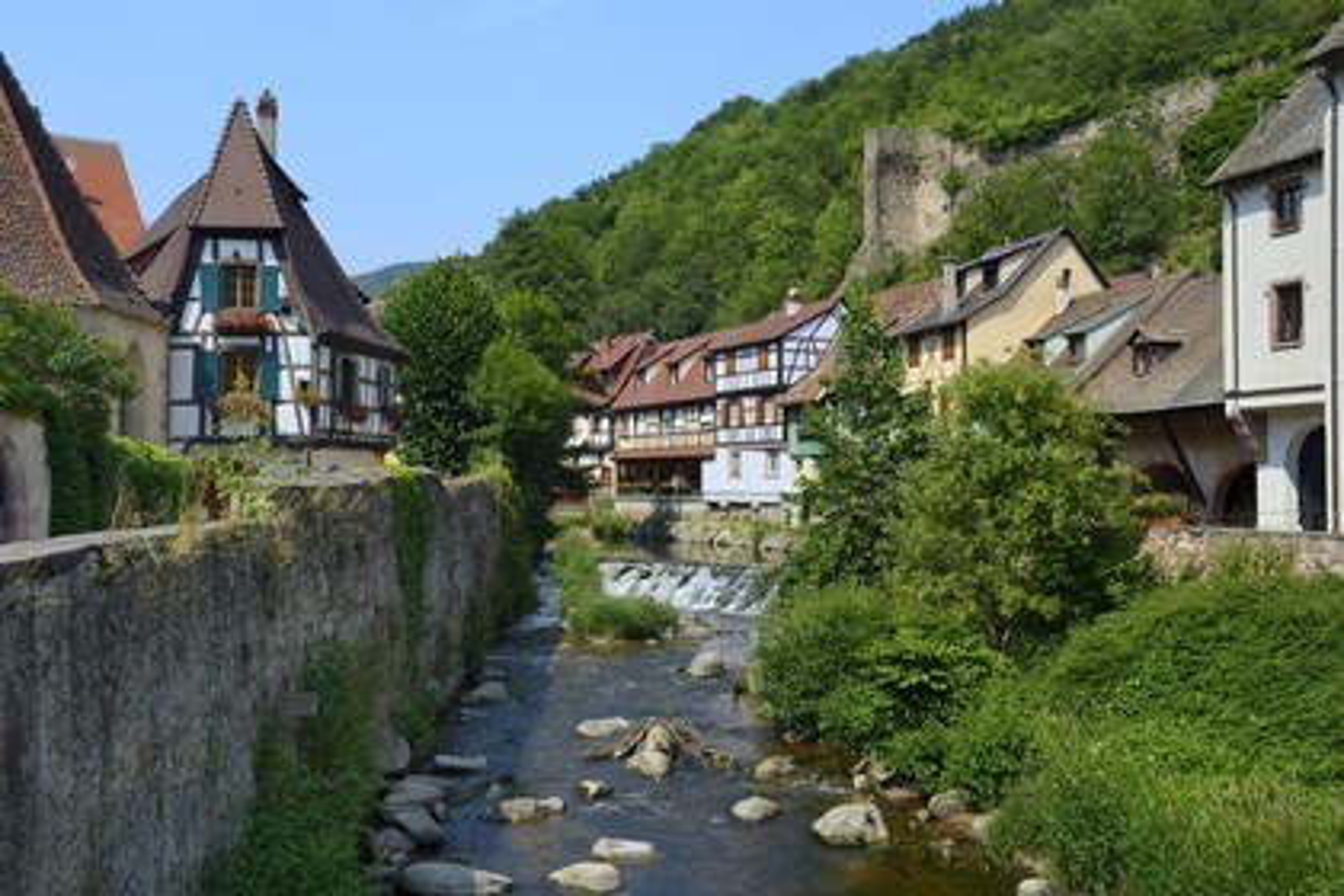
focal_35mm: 36
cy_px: 448
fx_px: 1344
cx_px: 672
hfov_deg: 53.1
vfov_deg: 36.9
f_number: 10
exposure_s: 1/250
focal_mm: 36
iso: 200
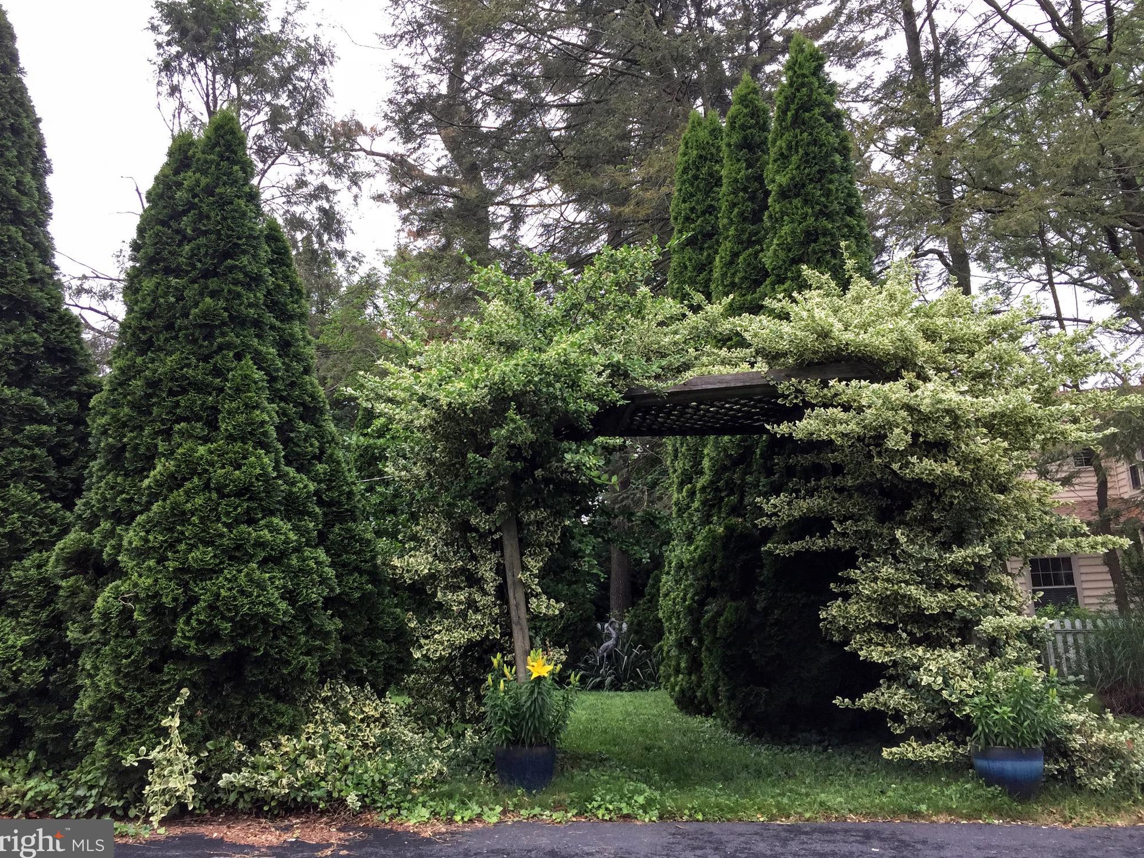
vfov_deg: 46.8
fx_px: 991
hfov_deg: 60.0
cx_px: 561
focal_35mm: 30
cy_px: 423
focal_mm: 4.15
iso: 50
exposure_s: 1/120
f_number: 2.2
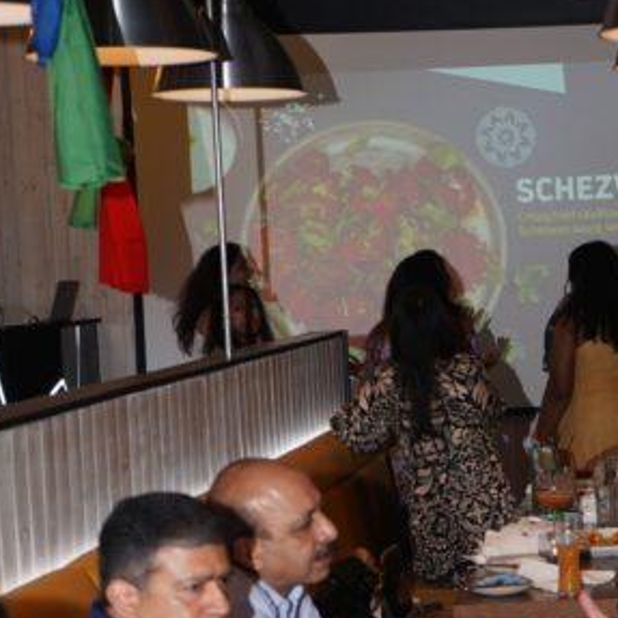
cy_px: 401
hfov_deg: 18.6
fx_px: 1838
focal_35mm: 91
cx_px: 624
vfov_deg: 19.0
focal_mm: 40
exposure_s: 1/200
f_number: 4.5
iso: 800
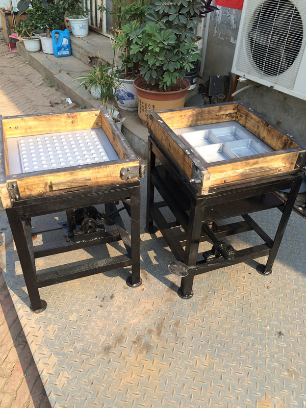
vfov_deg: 61.7
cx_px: 153
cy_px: 204
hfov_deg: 48.2
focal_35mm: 29
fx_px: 342
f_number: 2.2
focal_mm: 4.15
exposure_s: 1/672
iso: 32
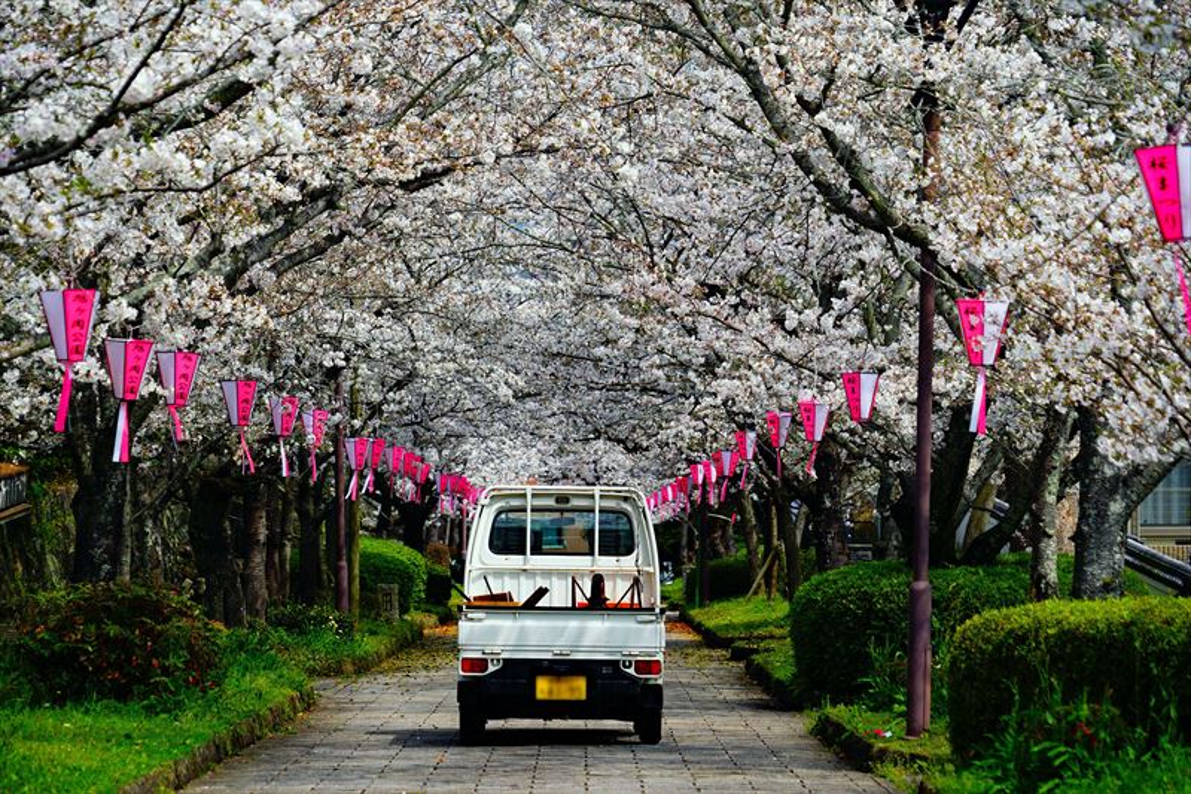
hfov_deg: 13.5
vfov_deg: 9.0
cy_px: 397
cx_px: 596
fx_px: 5027
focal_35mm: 152
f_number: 8
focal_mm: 152
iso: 125
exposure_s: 1/250
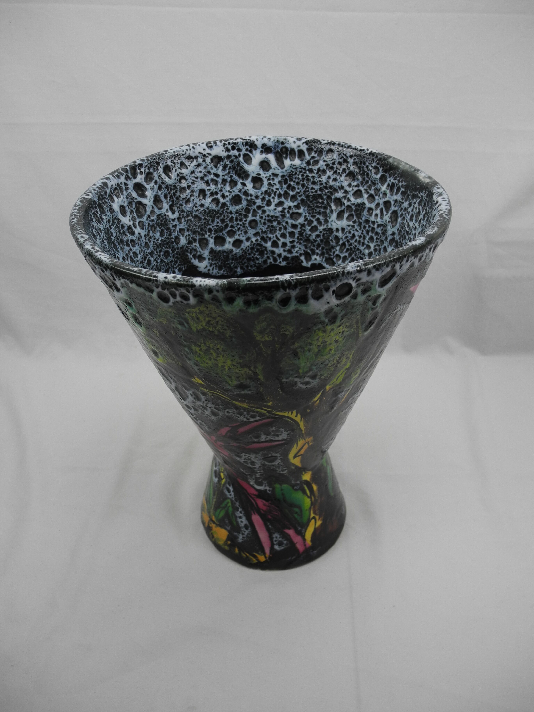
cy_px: 356
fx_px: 576
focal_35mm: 28
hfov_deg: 49.7
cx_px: 267
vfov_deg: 63.4
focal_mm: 6
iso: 100
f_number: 2.8
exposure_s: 1/136
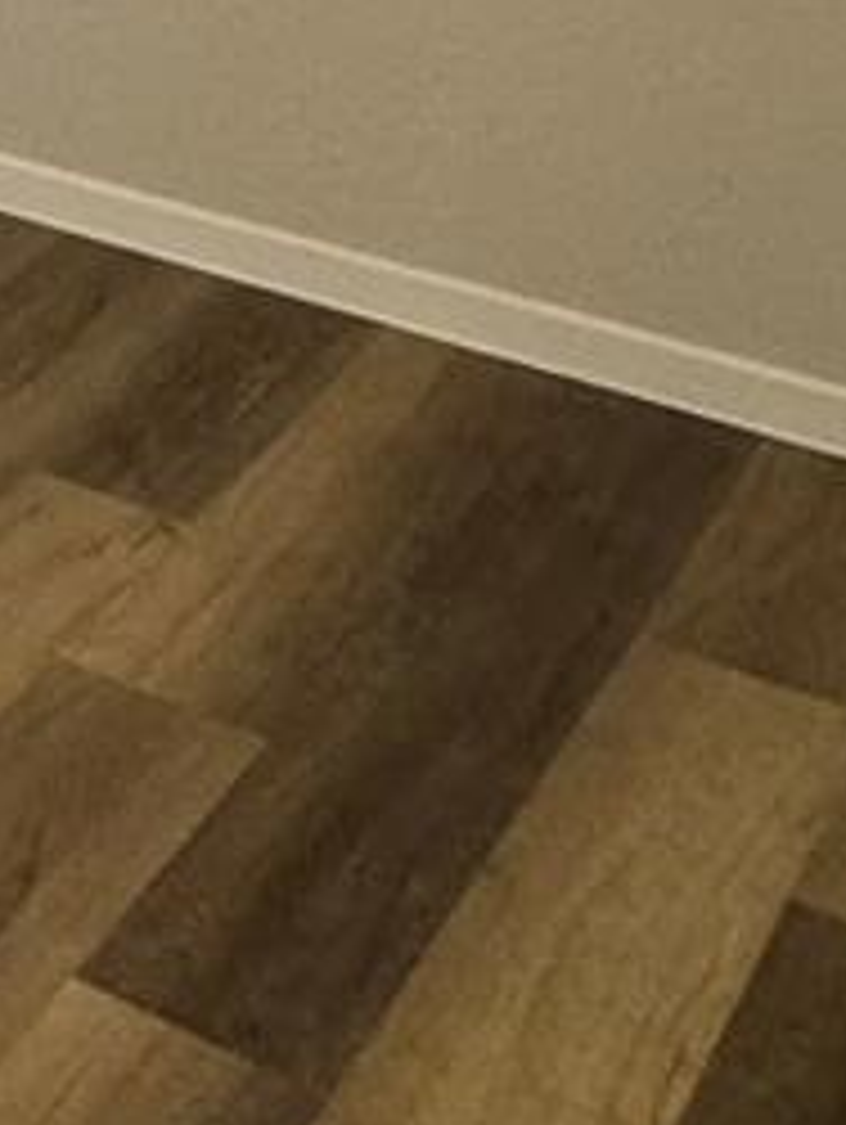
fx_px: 2798
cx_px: -1026
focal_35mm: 86
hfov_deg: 13.6
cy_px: -410
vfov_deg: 20.4
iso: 250
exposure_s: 1/60
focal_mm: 2.22
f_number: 2.2
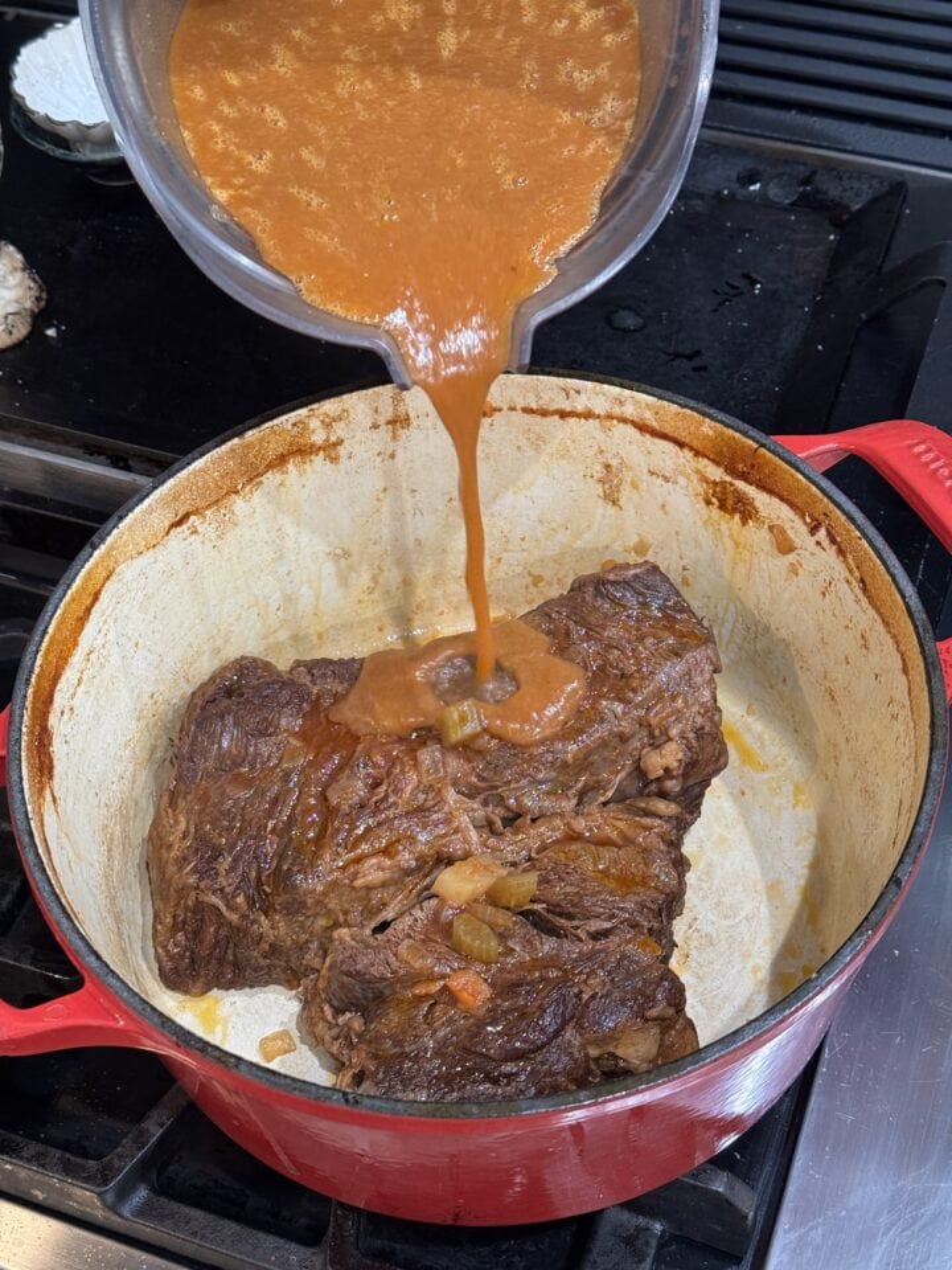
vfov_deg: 39.7
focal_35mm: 48
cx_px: 476
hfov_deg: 30.3
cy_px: 635
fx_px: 1760
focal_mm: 6.76
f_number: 1.78
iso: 400
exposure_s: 1/40
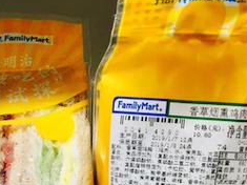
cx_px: 27
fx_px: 485
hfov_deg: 27.6
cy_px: 169
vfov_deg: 21.1
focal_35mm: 68
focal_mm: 4.15
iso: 40
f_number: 2.2
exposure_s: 1/100
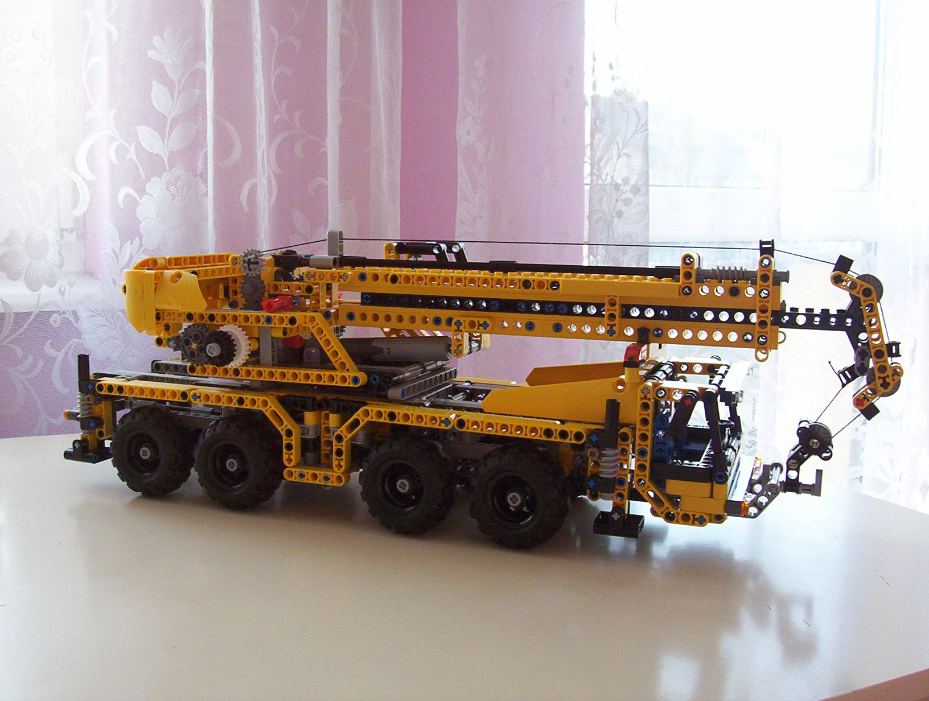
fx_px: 1157
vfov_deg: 33.7
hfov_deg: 43.8
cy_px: 350
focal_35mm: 43
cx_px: 464
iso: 200
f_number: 2.73
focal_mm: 5.77
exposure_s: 1/40
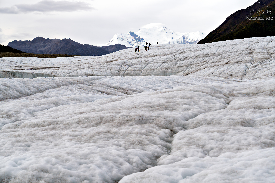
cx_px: 138
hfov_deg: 28.8
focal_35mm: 70
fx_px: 535
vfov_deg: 19.5
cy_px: 92
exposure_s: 1/320
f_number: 7.1
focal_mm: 70
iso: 100
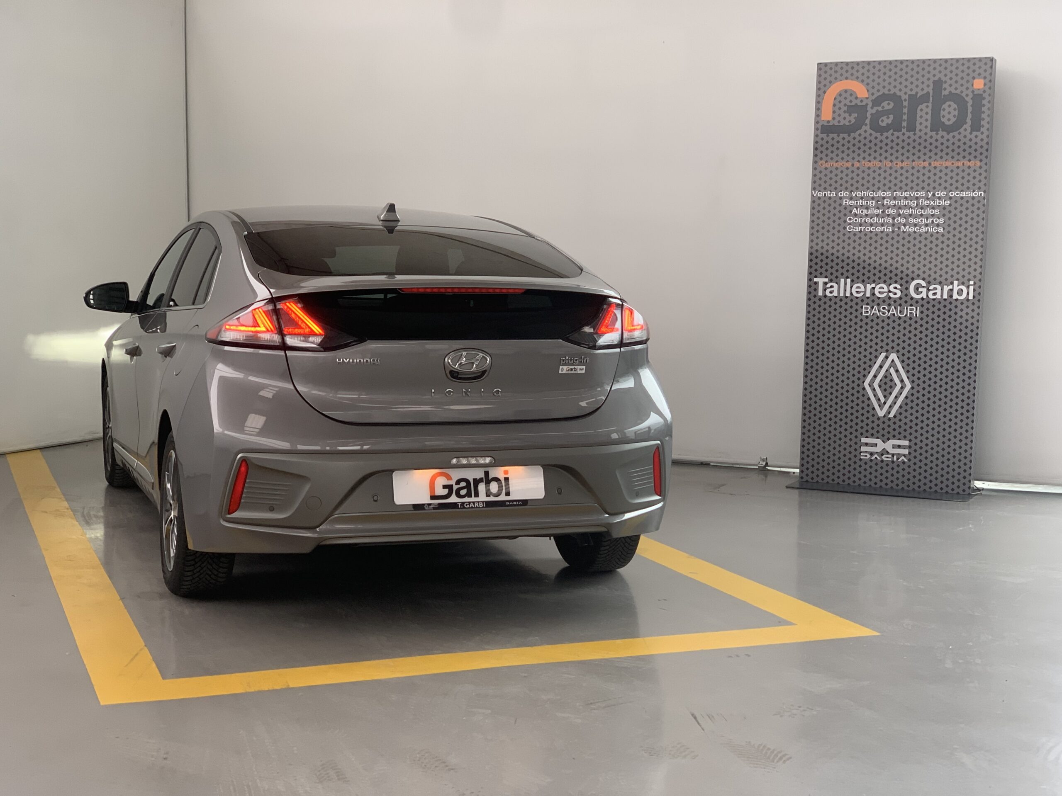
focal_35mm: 52
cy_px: 398
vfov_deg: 28.0
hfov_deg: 36.8
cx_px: 531
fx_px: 1595
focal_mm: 6
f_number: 2.4
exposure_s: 1/122
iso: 64
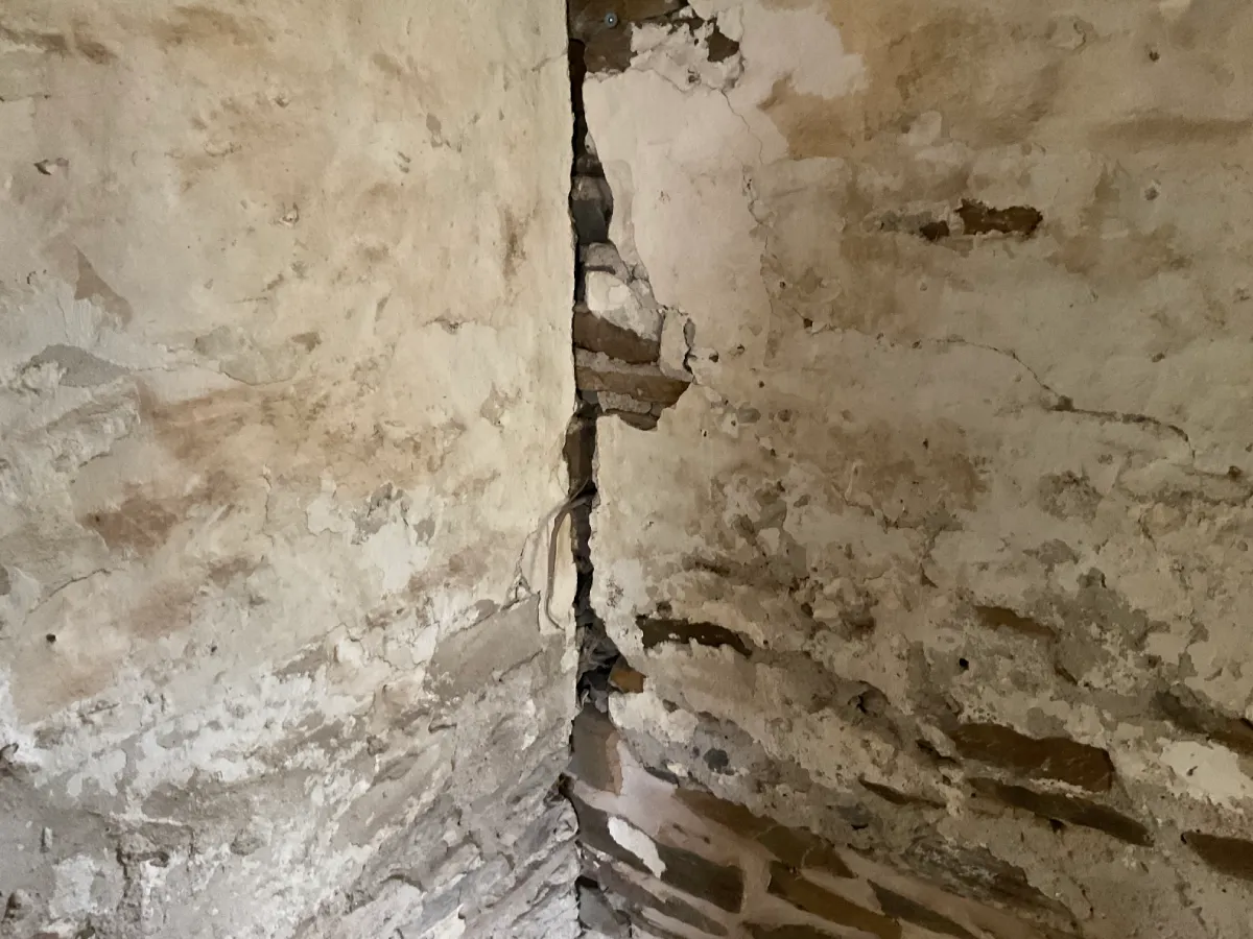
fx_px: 1050
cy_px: 470
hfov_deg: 61.7
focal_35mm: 29
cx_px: 626
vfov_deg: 48.2
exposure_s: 1/30
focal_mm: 3
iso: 250
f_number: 1.8
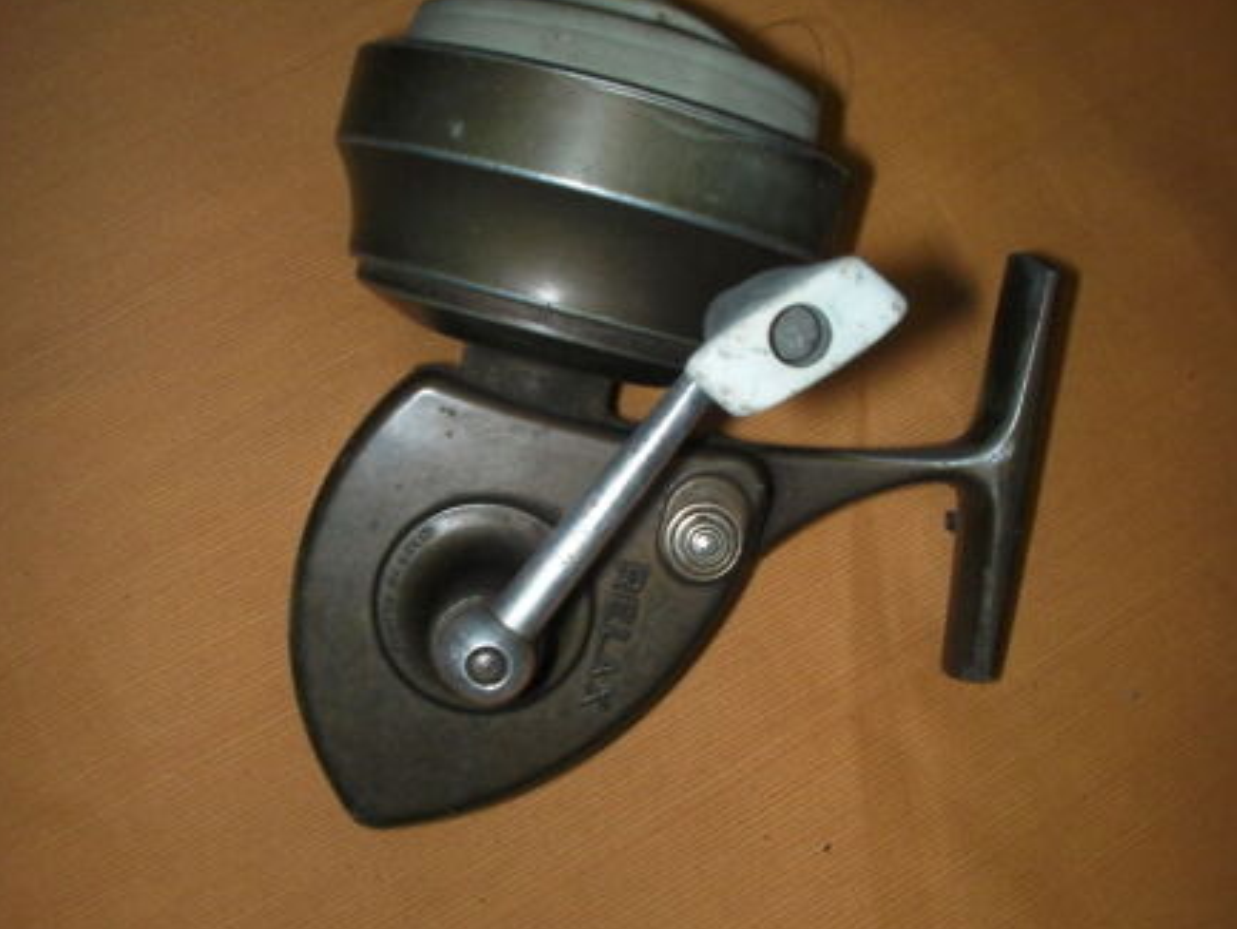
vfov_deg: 34.4
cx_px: 559
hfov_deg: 44.7
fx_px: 1502
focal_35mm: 42
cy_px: 473
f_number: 5.6
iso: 200
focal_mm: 6.3
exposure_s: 1/30
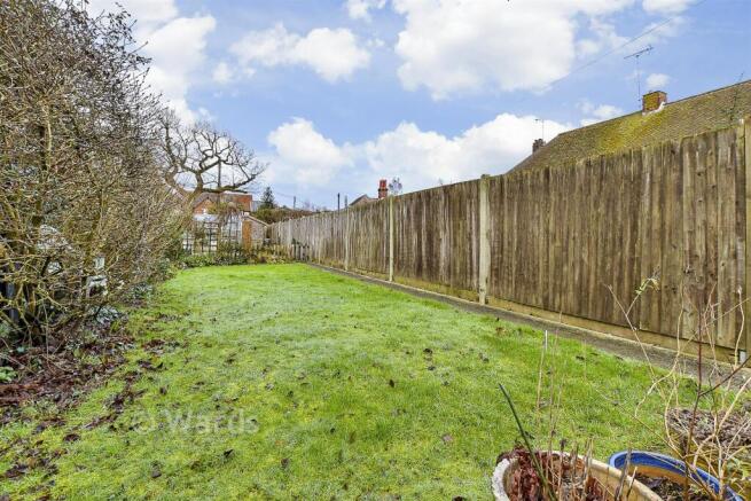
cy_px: 250
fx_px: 522
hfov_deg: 71.5
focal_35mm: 25
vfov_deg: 51.3
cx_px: 376
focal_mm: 17
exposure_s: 1/80
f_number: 8
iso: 160
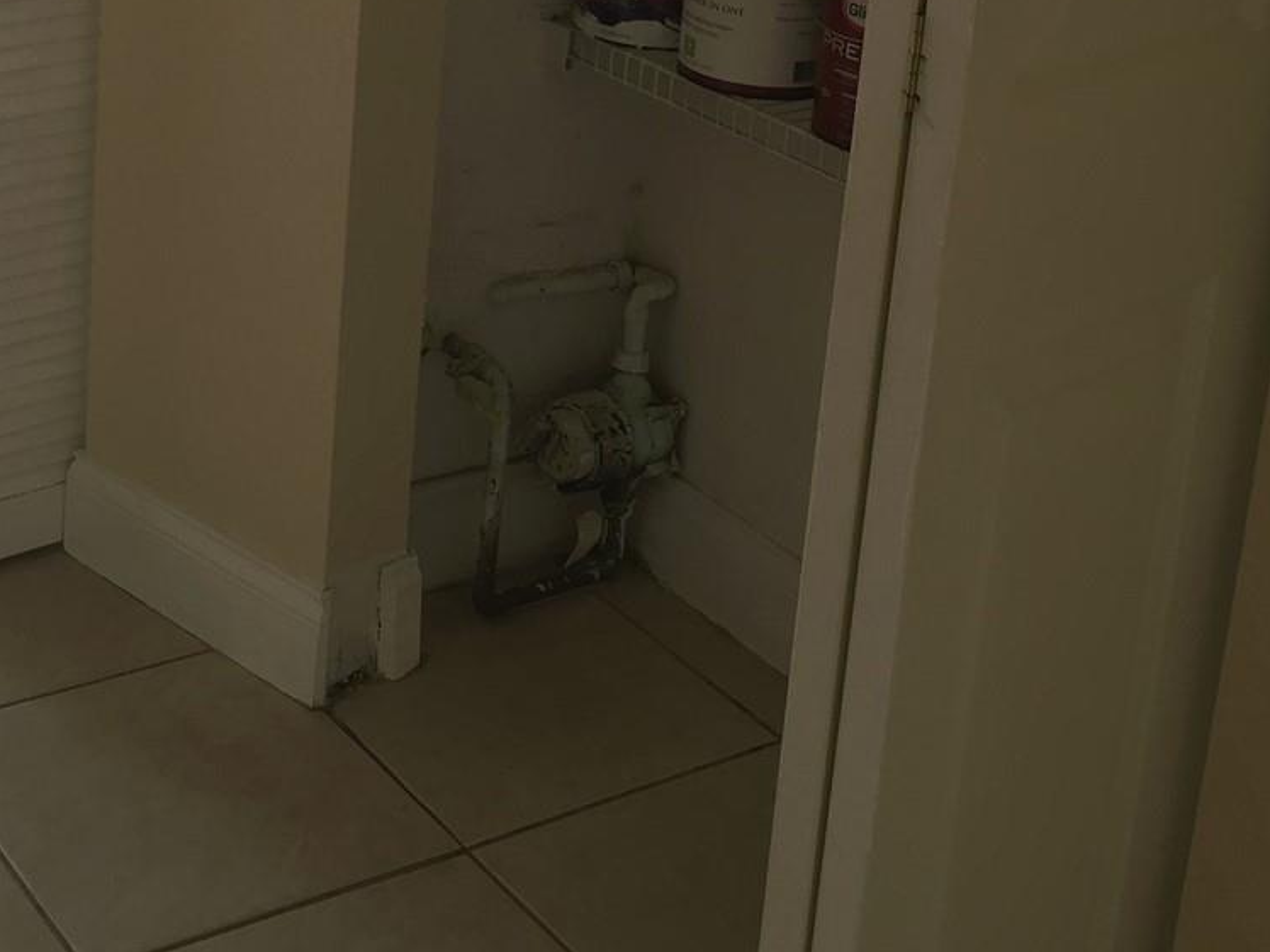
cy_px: 17
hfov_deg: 30.4
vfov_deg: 22.8
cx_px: 241
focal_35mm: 62
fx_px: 2275
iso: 32
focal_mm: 4.15
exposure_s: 1/120
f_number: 2.2
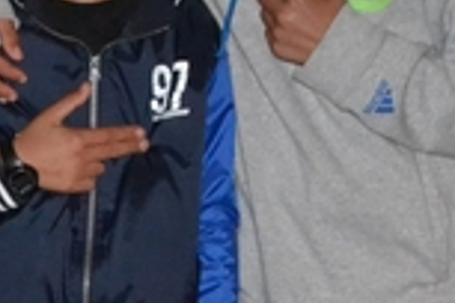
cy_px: 397
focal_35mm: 195
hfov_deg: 10.5
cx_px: 0
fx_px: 2466
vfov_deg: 7.0
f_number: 7.1
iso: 3200
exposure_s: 1/60
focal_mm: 21
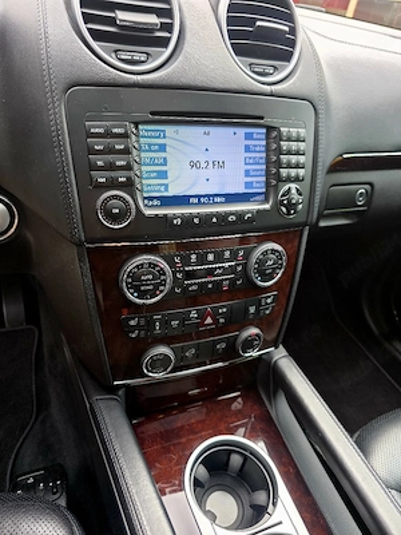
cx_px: 200
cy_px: 268
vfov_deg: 73.9
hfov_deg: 58.9
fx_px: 355
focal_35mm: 23
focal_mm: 6.3
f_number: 1.7
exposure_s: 1/120
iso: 50
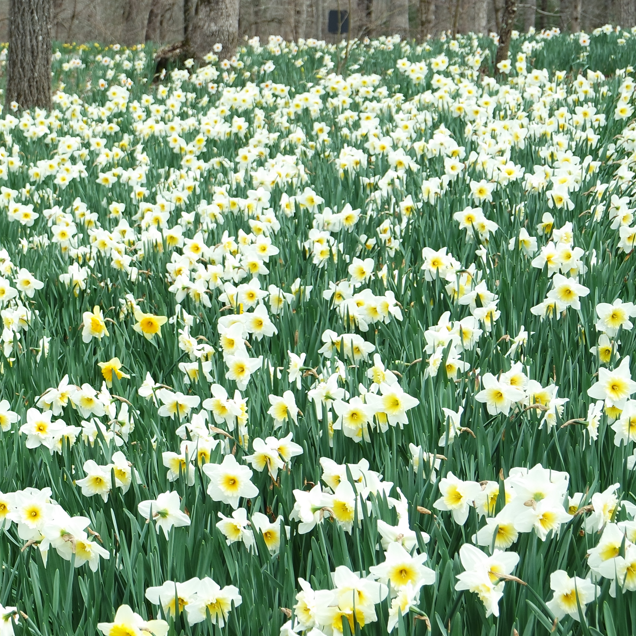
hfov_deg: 16.6
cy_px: 336
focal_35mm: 101
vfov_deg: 17.2
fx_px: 2099
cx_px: -94
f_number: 5.6
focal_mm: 33
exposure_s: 1/200
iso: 100
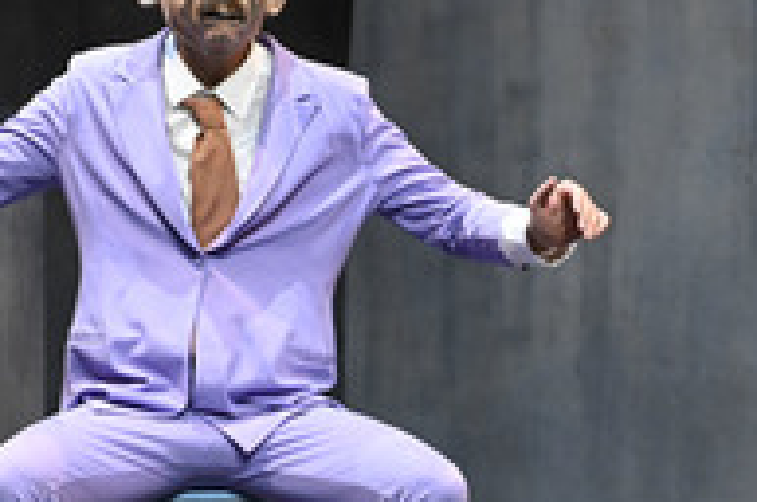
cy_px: 302
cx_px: 586
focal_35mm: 467
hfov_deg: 4.4
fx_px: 9804
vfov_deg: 2.9
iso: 6400
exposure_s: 1/250
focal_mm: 200
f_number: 5.6
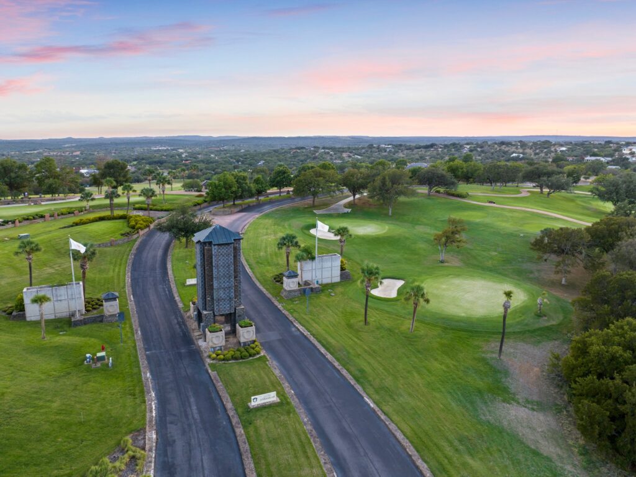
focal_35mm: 24
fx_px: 441
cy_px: 238
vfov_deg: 56.8
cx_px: 318
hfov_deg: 71.6
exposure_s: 1/30
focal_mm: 12.29
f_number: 2.8
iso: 230
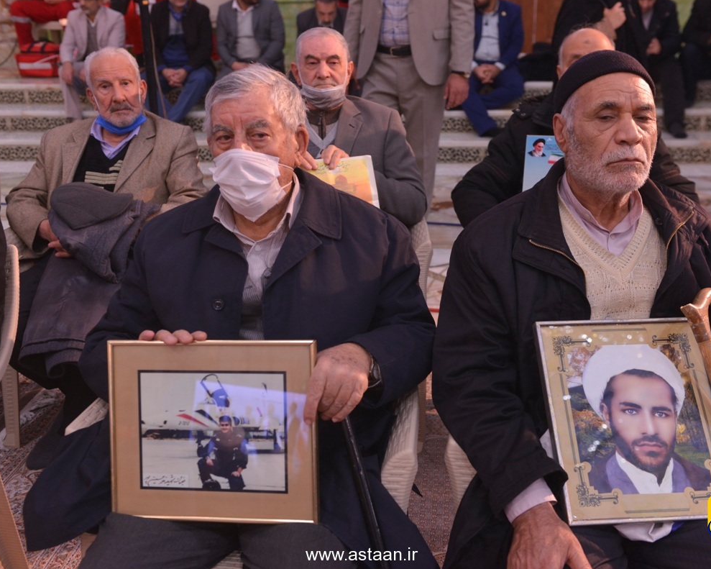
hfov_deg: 44.8
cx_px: 364
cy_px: 283
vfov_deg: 36.5
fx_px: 863
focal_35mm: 41
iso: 1600
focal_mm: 36
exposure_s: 1/50
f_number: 5
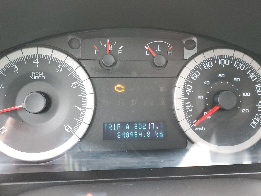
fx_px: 256
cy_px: 73
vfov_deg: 41.5
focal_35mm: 34
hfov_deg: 53.9
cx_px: 136
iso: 270
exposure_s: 1/60.2
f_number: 1.5
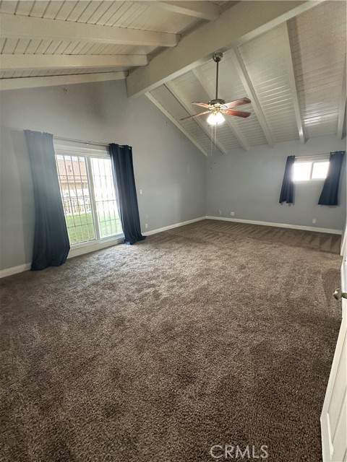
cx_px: 174
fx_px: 187
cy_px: 231
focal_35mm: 14
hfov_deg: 85.7
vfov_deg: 102.1
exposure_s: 1/60
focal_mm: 2.22
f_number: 2.2
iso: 250
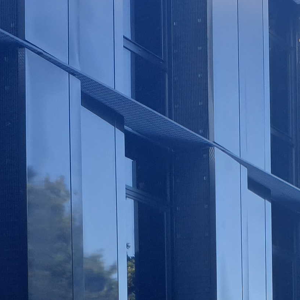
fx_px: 1108
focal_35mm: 113
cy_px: 394
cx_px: 261
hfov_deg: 15.3
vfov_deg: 14.7
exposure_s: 1/471
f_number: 2.4
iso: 50
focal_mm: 4.3
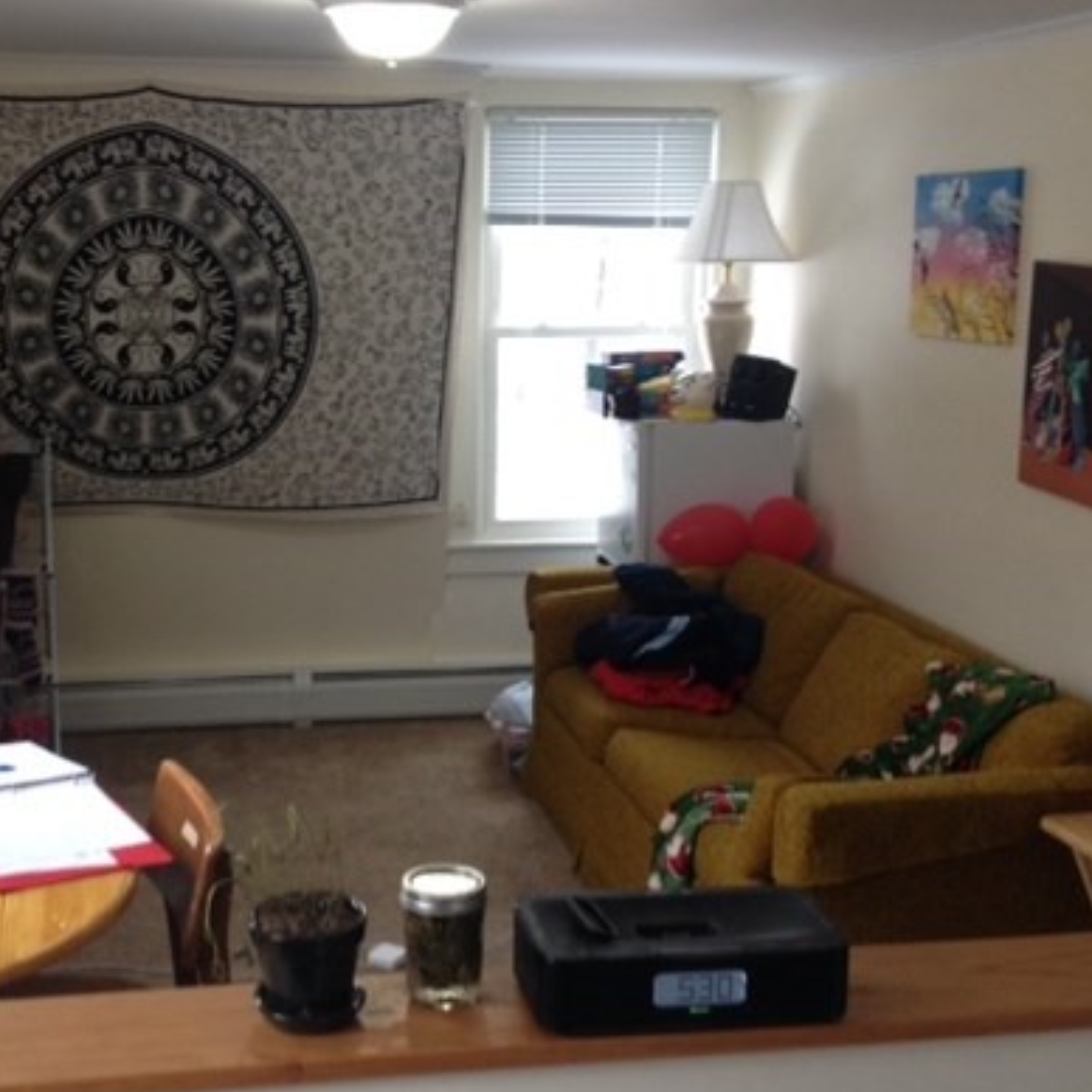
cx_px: 419
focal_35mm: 51
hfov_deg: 33.3
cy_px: 540
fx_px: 1820
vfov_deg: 33.4
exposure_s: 1/20
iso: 100
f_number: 2.4
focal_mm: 4.28
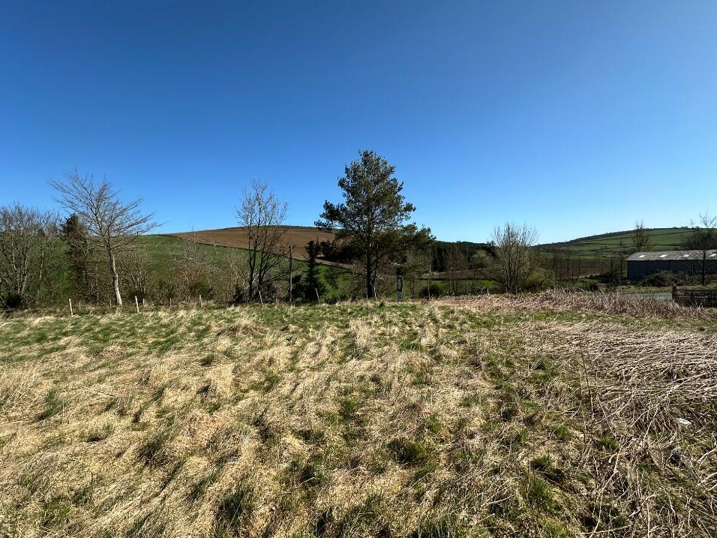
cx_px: 344
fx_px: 311
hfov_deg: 98.1
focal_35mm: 15
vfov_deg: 81.7
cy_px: 283
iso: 50
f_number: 2.2
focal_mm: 2.22
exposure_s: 1/1949
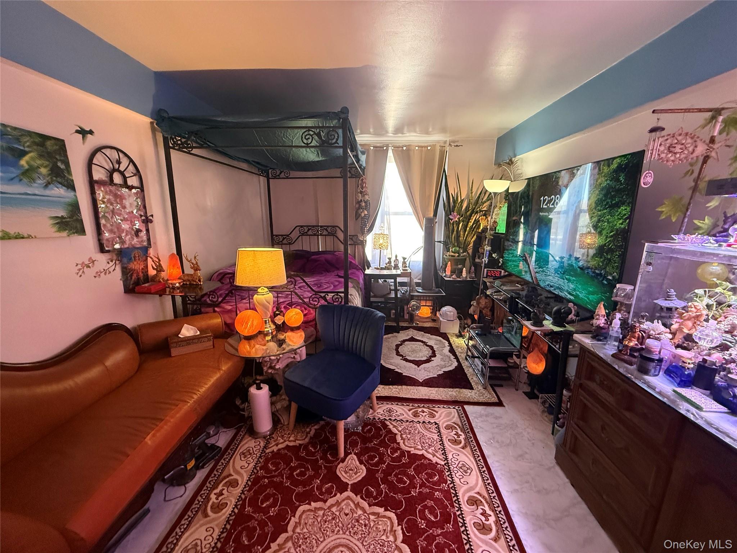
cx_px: 368
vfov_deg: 85.7
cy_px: 276
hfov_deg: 102.1
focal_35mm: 14
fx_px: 298
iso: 640
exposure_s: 1/60
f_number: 2.2
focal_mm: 2.22
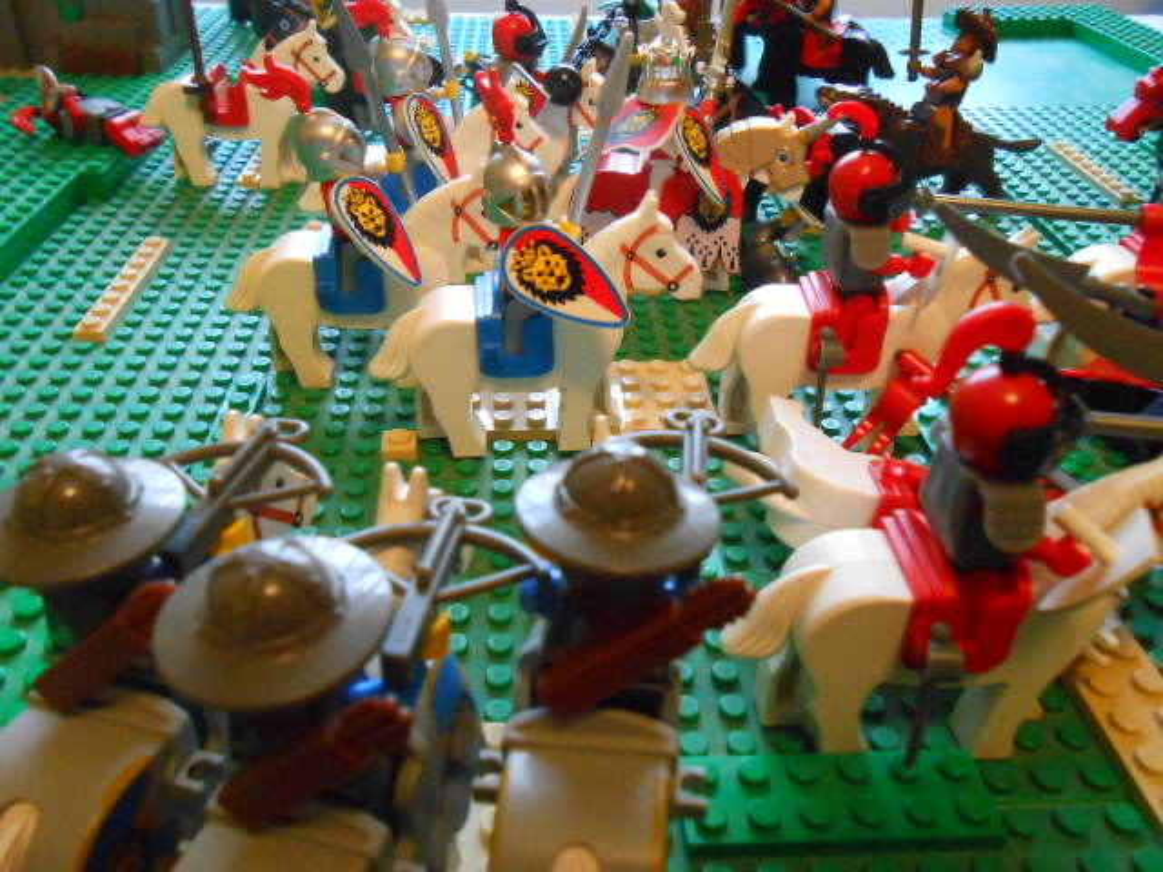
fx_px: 1008
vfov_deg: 46.8
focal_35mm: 30
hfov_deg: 60.0
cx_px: 582
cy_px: 436
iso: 800
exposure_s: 1/13
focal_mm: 5.3
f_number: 3.8
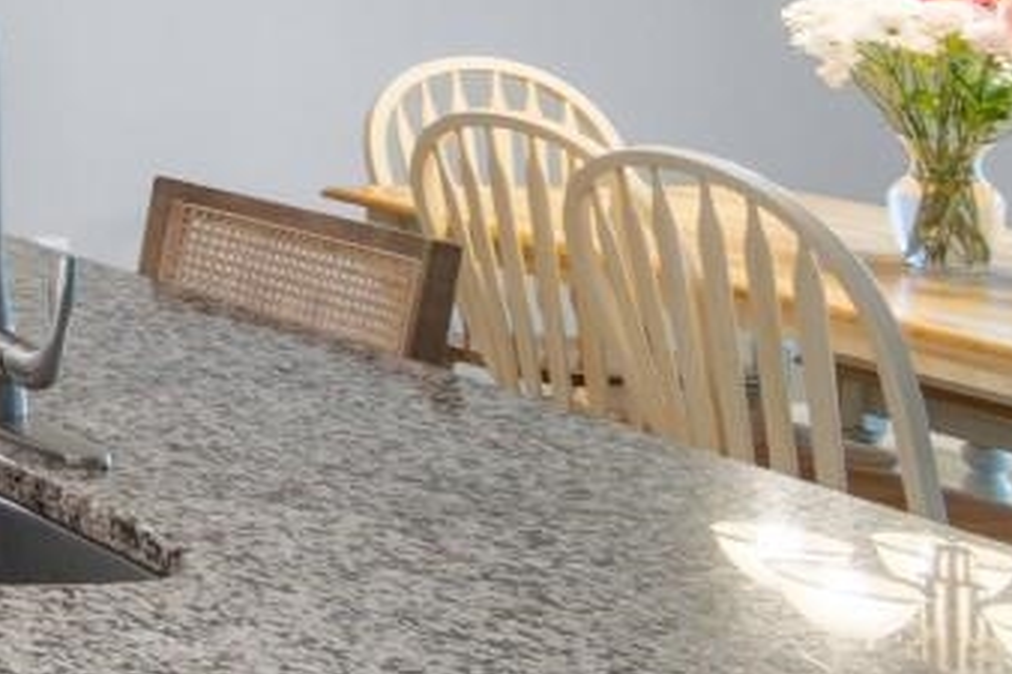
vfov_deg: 17.6
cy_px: -237
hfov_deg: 15.9
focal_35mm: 72
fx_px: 2023
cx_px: -1320
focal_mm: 10
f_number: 4.5
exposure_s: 1/4
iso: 100
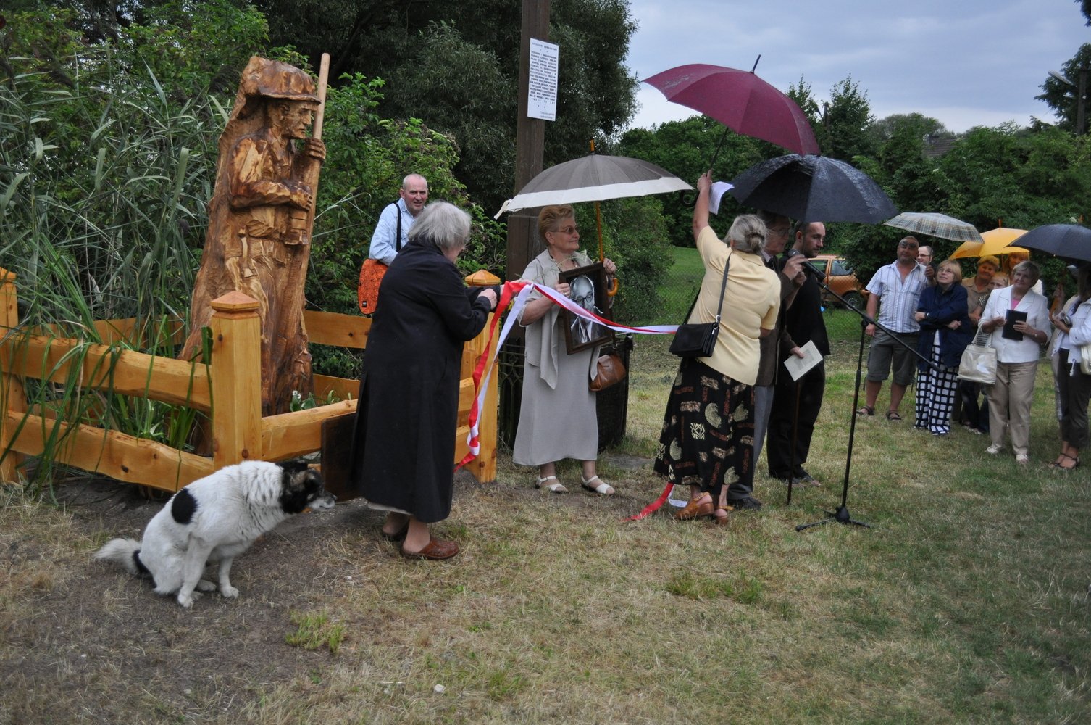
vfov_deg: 39.9
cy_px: 362
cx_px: 546
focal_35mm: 33
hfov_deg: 57.3
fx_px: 999
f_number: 4
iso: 800
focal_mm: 22
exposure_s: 1/1000
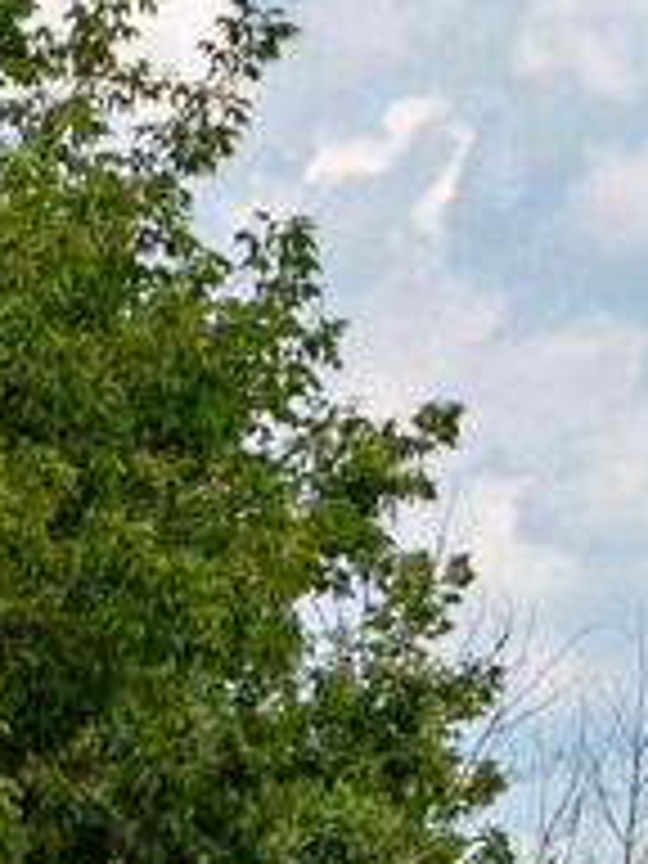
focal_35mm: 540
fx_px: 13478
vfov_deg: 3.7
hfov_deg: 2.7
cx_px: -1544
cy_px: 1006
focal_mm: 48
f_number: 5.6
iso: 100
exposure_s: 1/800
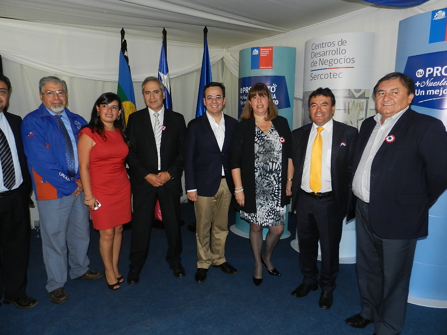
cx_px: 223
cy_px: 170
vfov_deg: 56.8
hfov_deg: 71.6
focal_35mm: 24
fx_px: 310
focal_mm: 4
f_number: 3.4
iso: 200
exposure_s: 1/30
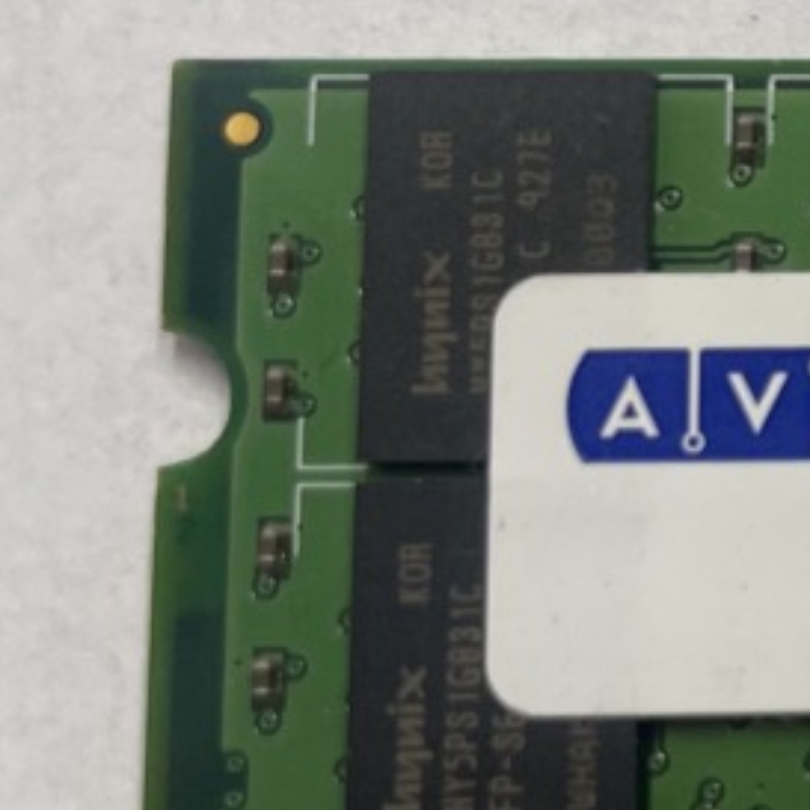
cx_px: 1555
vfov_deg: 17.2
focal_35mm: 101
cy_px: 481
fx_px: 2674
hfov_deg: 14.6
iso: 64
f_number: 1.6
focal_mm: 4.2
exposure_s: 1/50
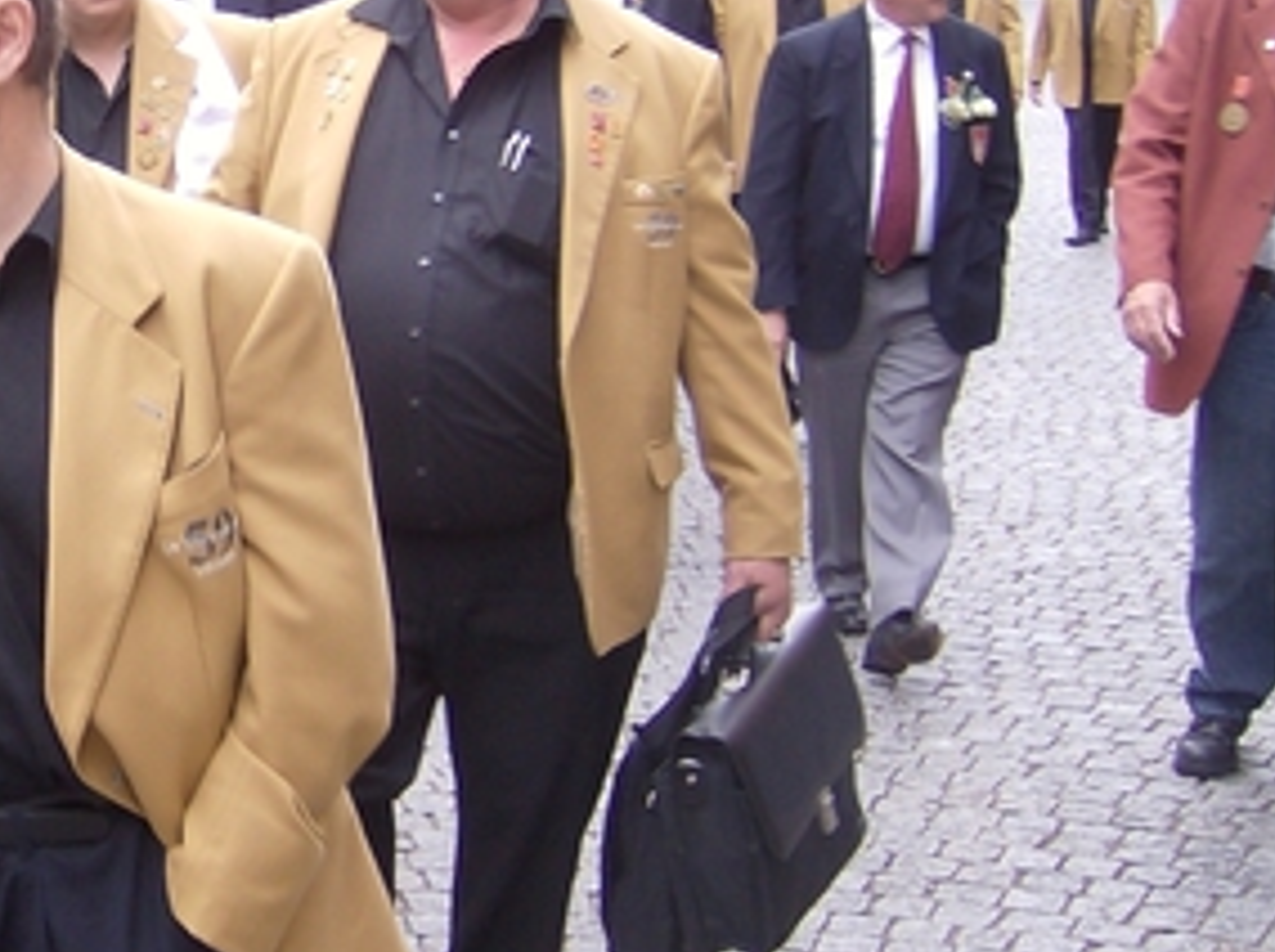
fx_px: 2795
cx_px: -4
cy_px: 218
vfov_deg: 19.2
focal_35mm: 76
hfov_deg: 24.5
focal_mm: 6
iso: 100
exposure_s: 1/83.5
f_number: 2.8
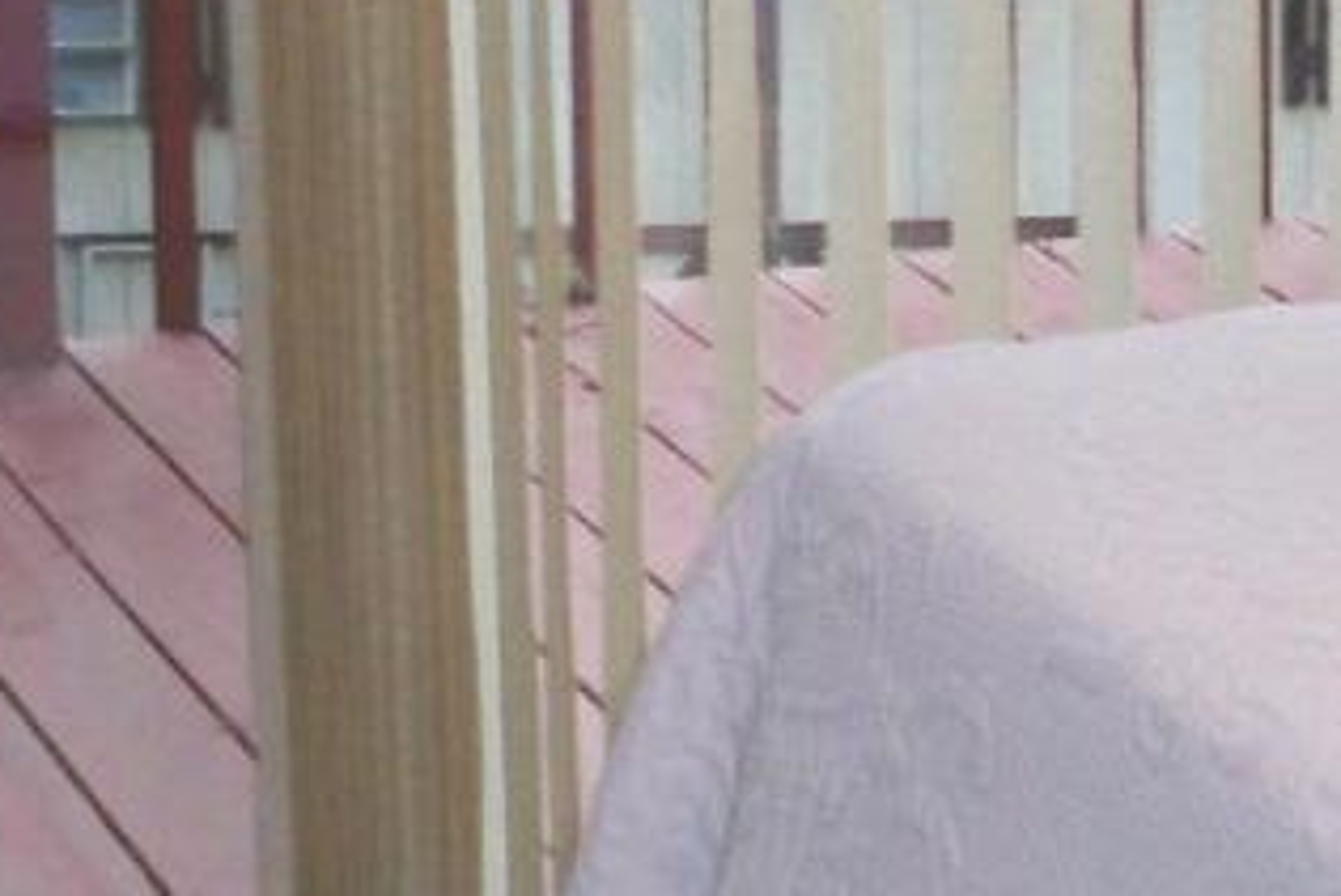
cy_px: -548
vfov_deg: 8.1
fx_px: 6186
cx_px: 683
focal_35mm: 166
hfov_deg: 12.4
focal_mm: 6.3
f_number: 3.1
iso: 200
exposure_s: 1/30
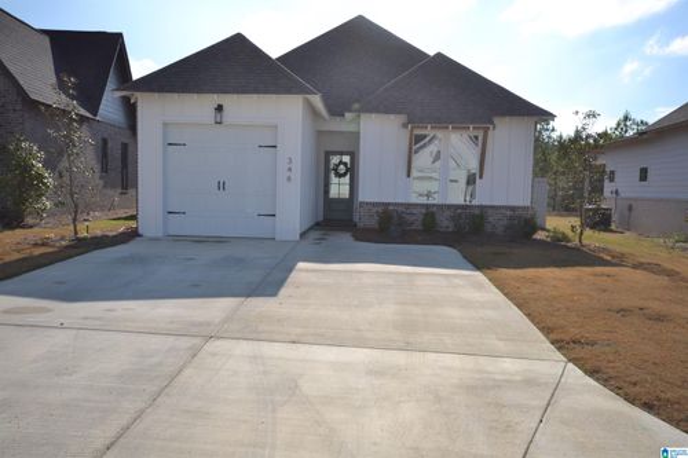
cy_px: 229
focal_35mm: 30
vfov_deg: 43.6
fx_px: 573
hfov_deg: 61.9
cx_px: 344
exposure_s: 1/320
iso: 100
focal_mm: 20
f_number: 8
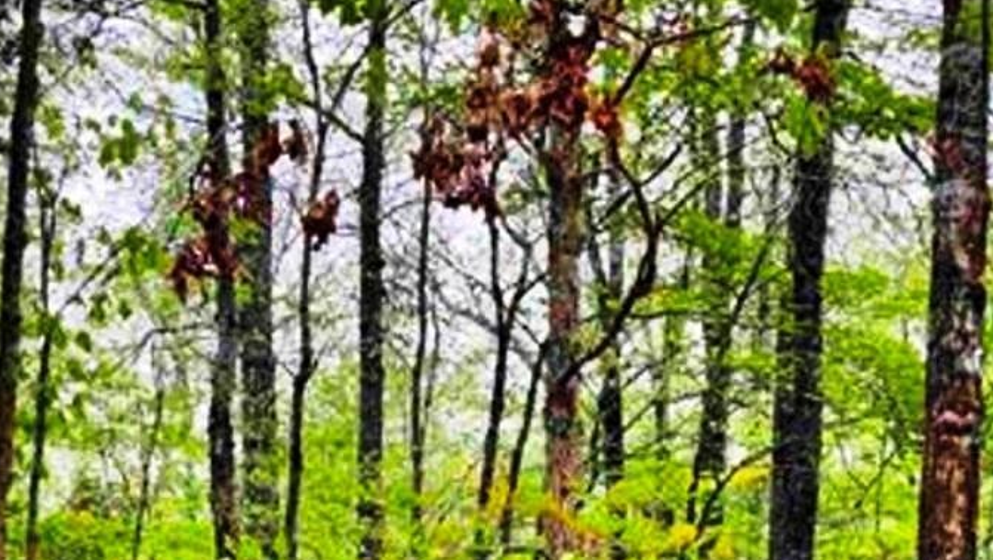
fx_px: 1422
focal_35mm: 54
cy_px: 556
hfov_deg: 38.4
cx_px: 545
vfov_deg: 21.5
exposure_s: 1/331
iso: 32
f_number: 1.6
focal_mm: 5.1
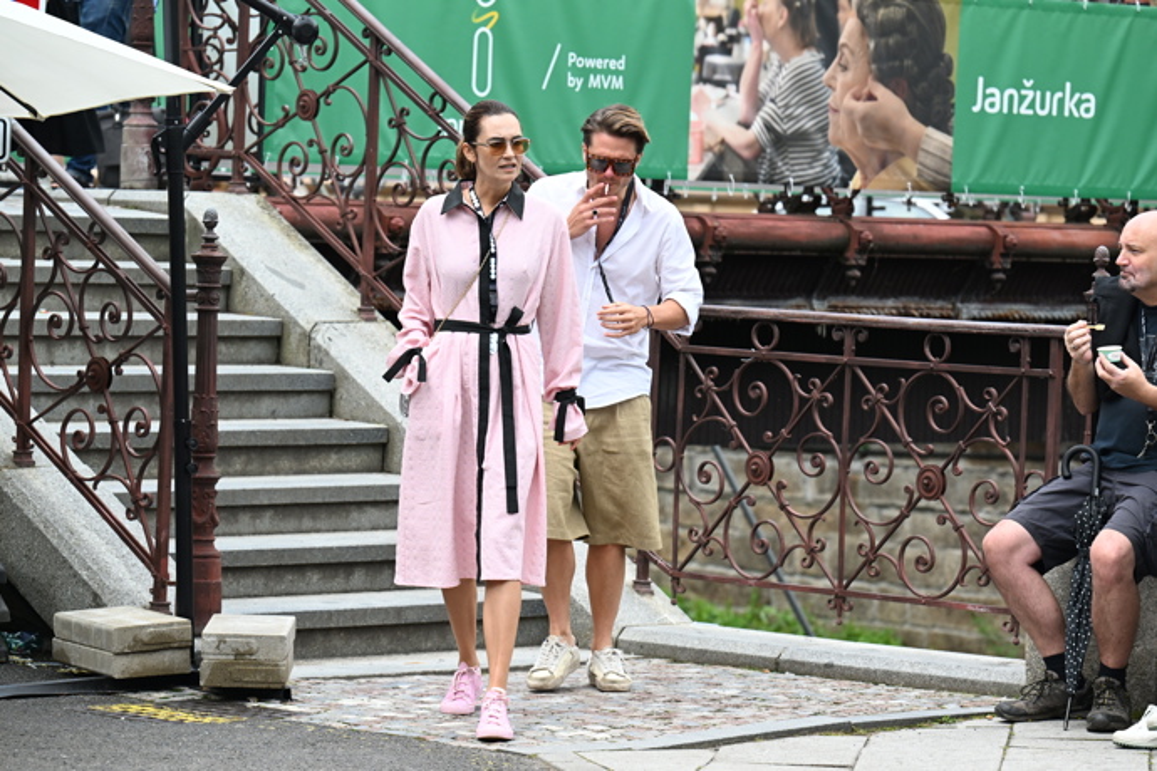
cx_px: 578
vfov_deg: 8.6
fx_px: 5142
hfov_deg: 12.8
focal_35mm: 160
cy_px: 386
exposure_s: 1/1600
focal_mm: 160
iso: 1250
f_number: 5.6
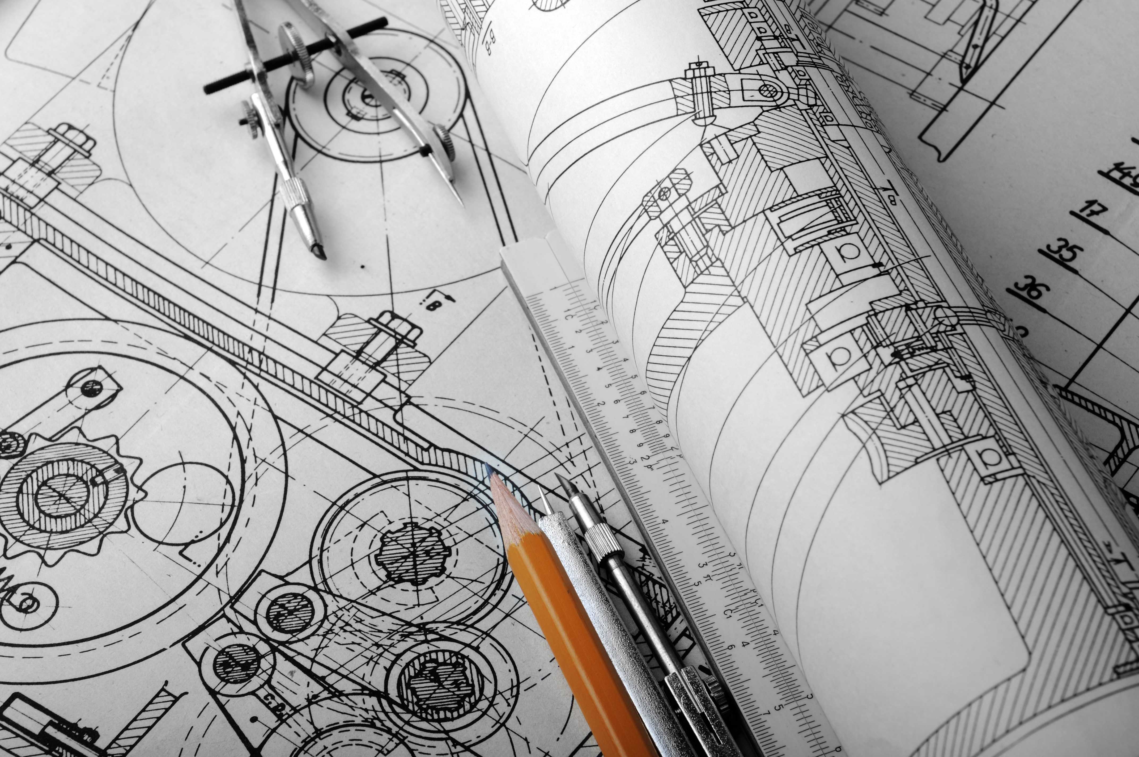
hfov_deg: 19.5
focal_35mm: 105
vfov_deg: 13.0
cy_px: 378
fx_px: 3318
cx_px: 570
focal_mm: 70
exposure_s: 1/200
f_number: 16
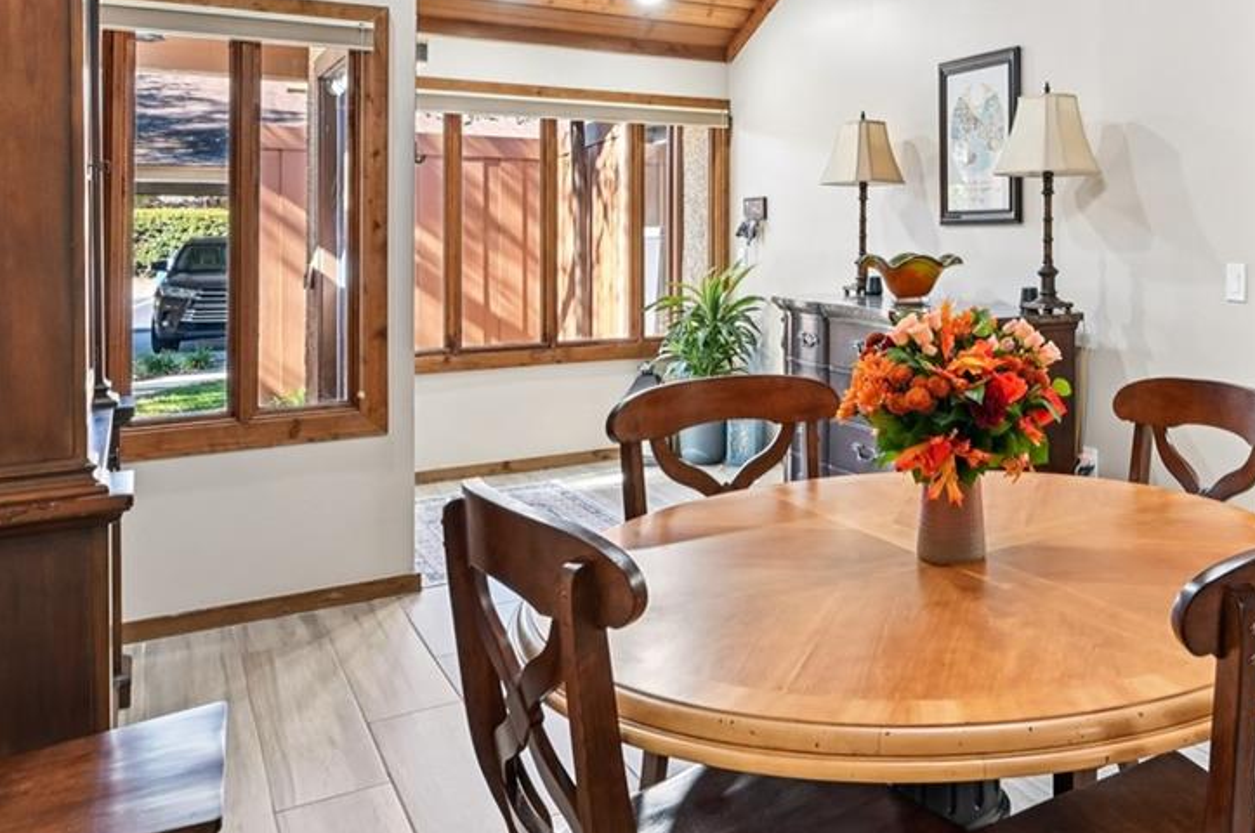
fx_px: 1079
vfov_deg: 41.5
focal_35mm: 31
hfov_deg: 55.5
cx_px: 1026
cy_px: 256
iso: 400
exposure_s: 1/13
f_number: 7.1
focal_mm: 14
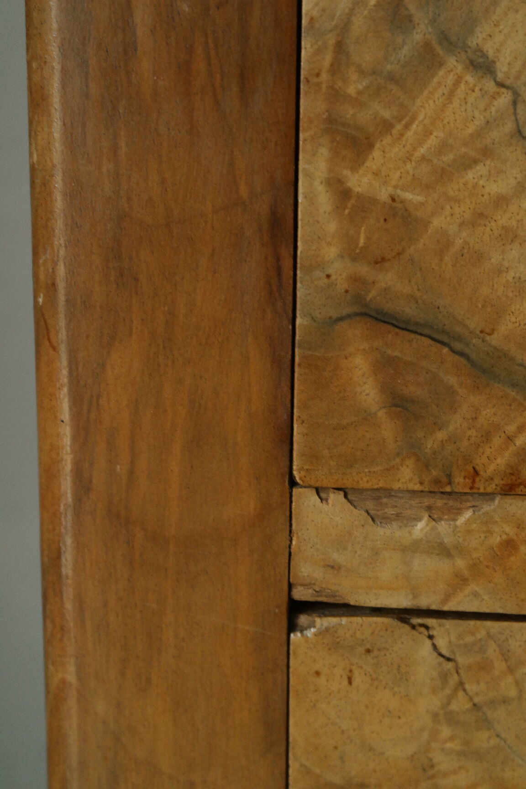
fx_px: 1512
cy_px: 394
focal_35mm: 69
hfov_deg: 19.7
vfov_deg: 29.2
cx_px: 263
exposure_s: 1/30
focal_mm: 45
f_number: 5.6
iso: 1600
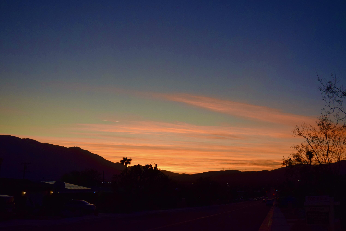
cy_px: 116
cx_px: 173
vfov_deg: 29.9
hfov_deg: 43.6
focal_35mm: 45
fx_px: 432
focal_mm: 30
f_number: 4.2
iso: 800
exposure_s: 1/1000
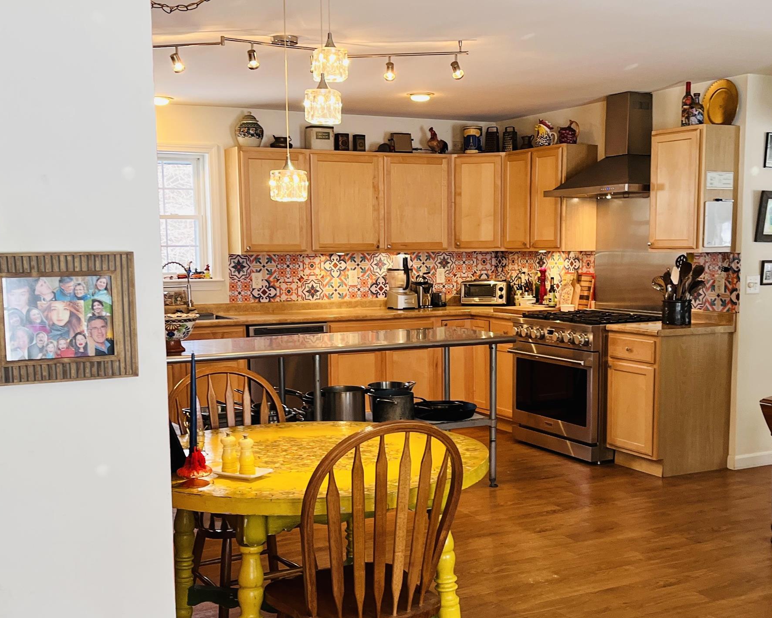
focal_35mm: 44
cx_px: 415
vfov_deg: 33.9
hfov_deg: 42.0
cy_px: 391
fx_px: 1005
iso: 125
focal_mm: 5.1
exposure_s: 1/120
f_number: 1.6
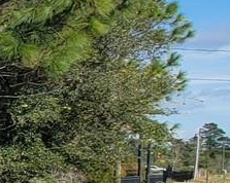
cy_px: 188
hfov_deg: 9.6
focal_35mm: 91
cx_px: -573
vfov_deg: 16.5
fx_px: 619
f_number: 2.2
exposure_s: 1/1376
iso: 50
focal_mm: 2.2
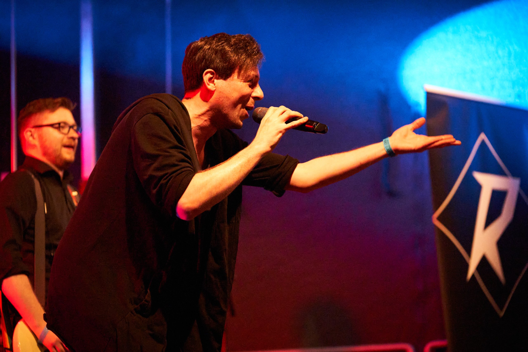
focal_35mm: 116
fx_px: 1701
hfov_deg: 17.6
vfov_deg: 11.8
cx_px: 264
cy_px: 176
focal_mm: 116
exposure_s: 1/250
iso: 12800
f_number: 2.8
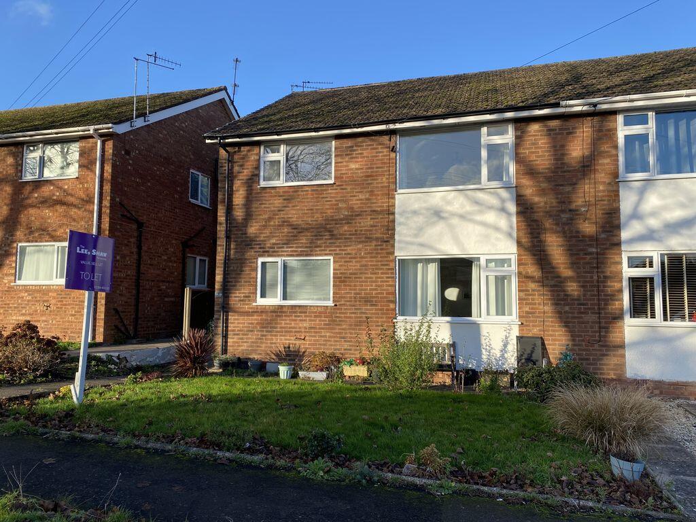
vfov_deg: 53.1
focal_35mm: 26
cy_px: 261
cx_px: 348
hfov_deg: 67.3
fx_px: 523
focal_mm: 4.25
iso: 32
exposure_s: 1/949
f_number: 1.8
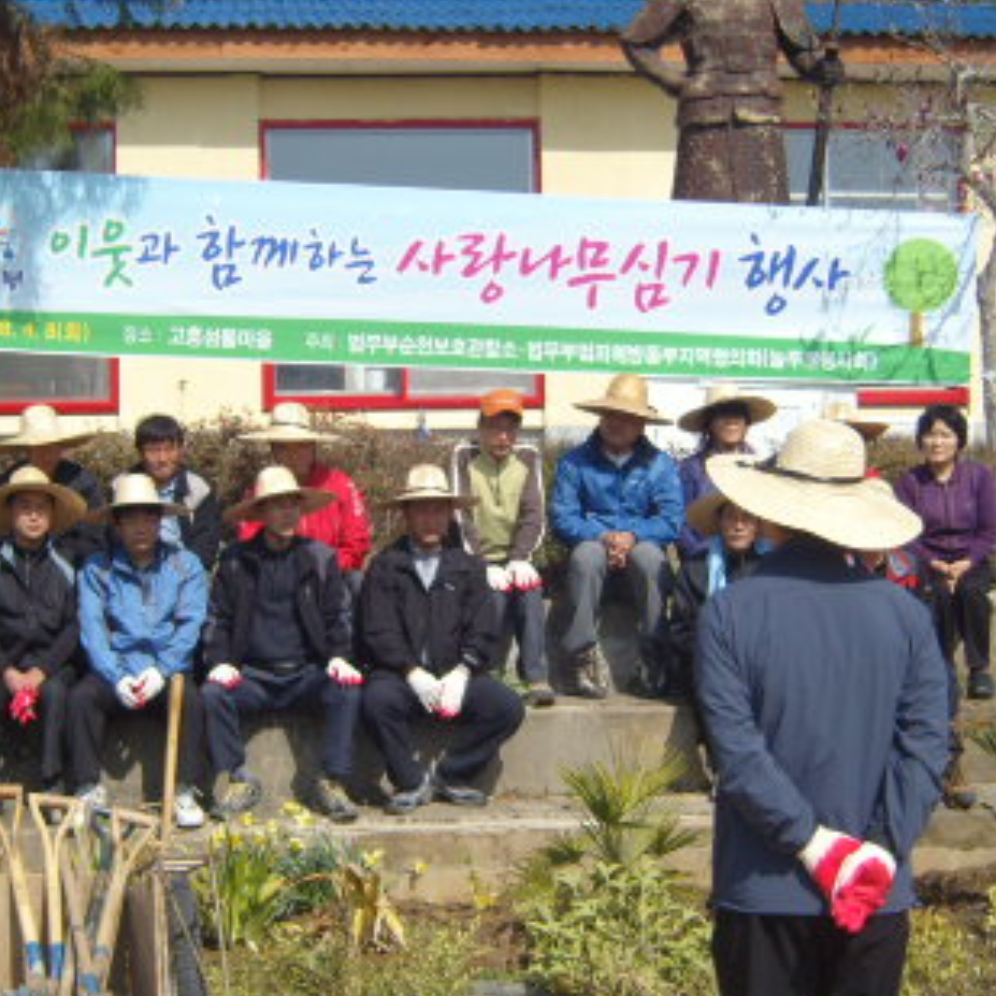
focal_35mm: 64
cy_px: 529
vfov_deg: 26.9
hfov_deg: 26.9
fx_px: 2083
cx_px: 429
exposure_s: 1/350
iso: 97
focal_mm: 7.4
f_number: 7.1
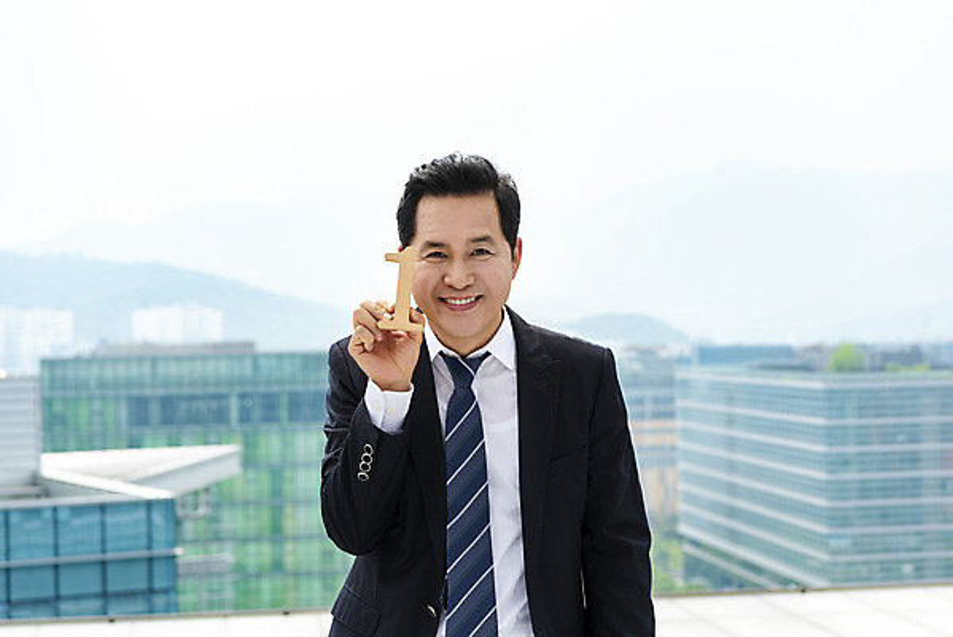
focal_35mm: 70
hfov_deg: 28.8
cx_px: 476
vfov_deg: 19.5
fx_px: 1854
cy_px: 318
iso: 400
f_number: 5.6
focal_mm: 70
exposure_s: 1/1250
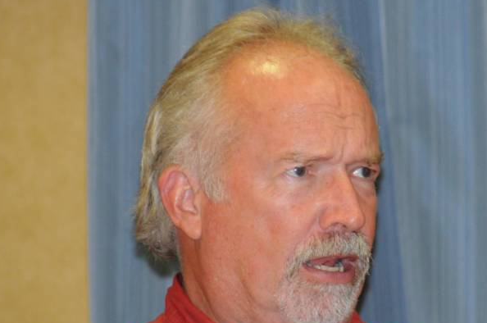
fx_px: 8184
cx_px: 280
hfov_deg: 3.4
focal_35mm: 606
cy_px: 172
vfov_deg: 2.3
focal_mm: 300
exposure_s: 1/60
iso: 1800
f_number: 6.3
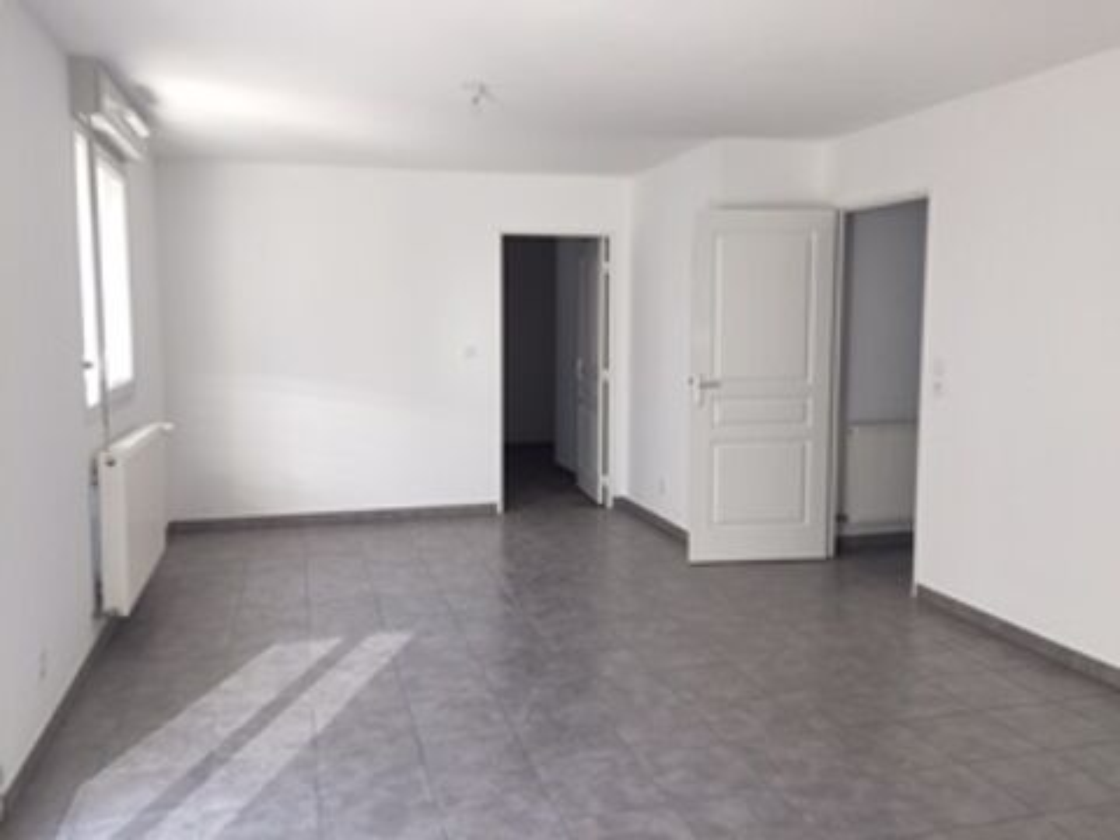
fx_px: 938
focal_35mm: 29
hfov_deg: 61.7
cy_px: 420
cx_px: 560
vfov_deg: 48.2
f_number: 2.2
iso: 32
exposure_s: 1/100
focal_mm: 4.15
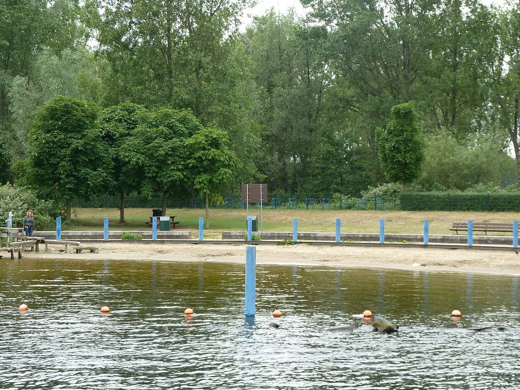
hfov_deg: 24.7
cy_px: 186
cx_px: 257
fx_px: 1187
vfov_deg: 18.7
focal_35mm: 79
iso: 160
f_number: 4.1
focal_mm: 11.9
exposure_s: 1/200
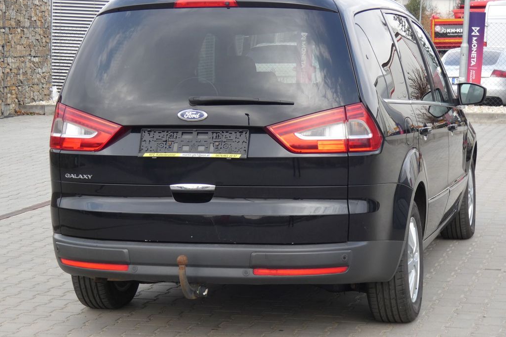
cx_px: 253
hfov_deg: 21.7
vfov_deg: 14.5
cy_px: 148
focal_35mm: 94
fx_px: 1321
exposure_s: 1/100
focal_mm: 16
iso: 80
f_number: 5
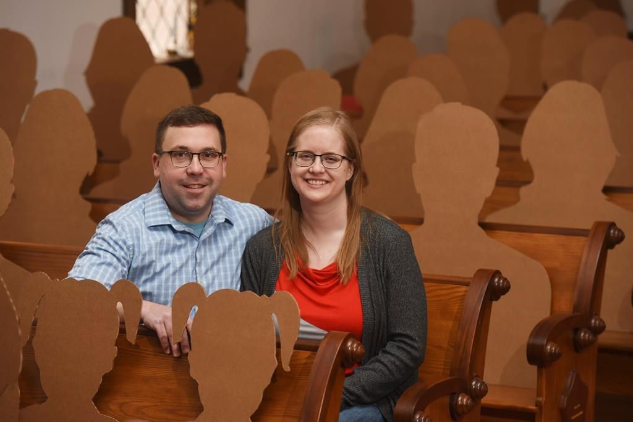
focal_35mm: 130
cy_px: 211
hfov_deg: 15.8
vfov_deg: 10.6
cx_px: 316
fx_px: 2286
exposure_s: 1/250
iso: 800
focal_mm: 130
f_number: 5
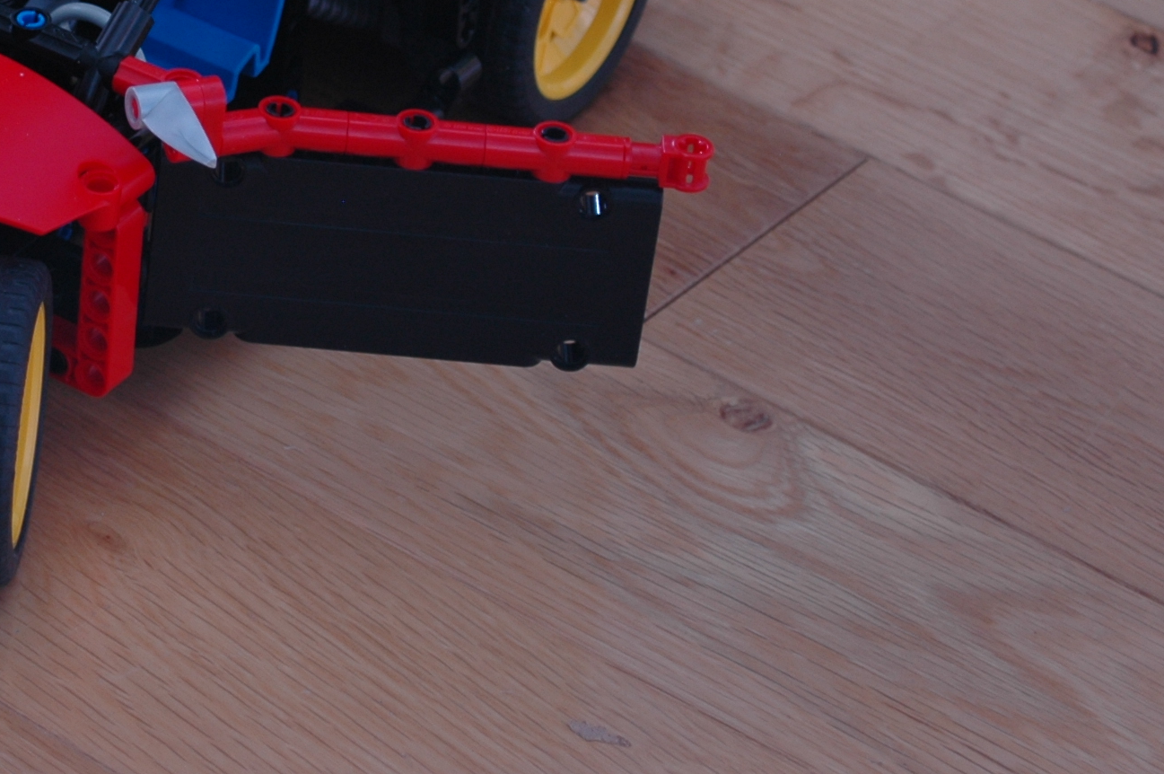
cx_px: -76
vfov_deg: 7.8
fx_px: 5620
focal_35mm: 174
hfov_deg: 11.7
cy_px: -35
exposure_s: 1/5
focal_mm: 50
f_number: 5.6
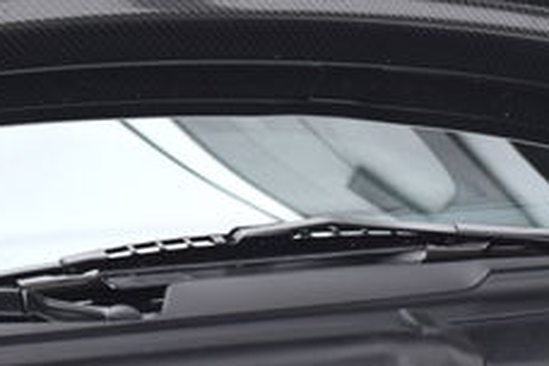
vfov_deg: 4.1
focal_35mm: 334
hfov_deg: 6.2
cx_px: 255
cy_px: -40
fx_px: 5093
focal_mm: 66
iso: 140
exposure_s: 1/125
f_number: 5.6
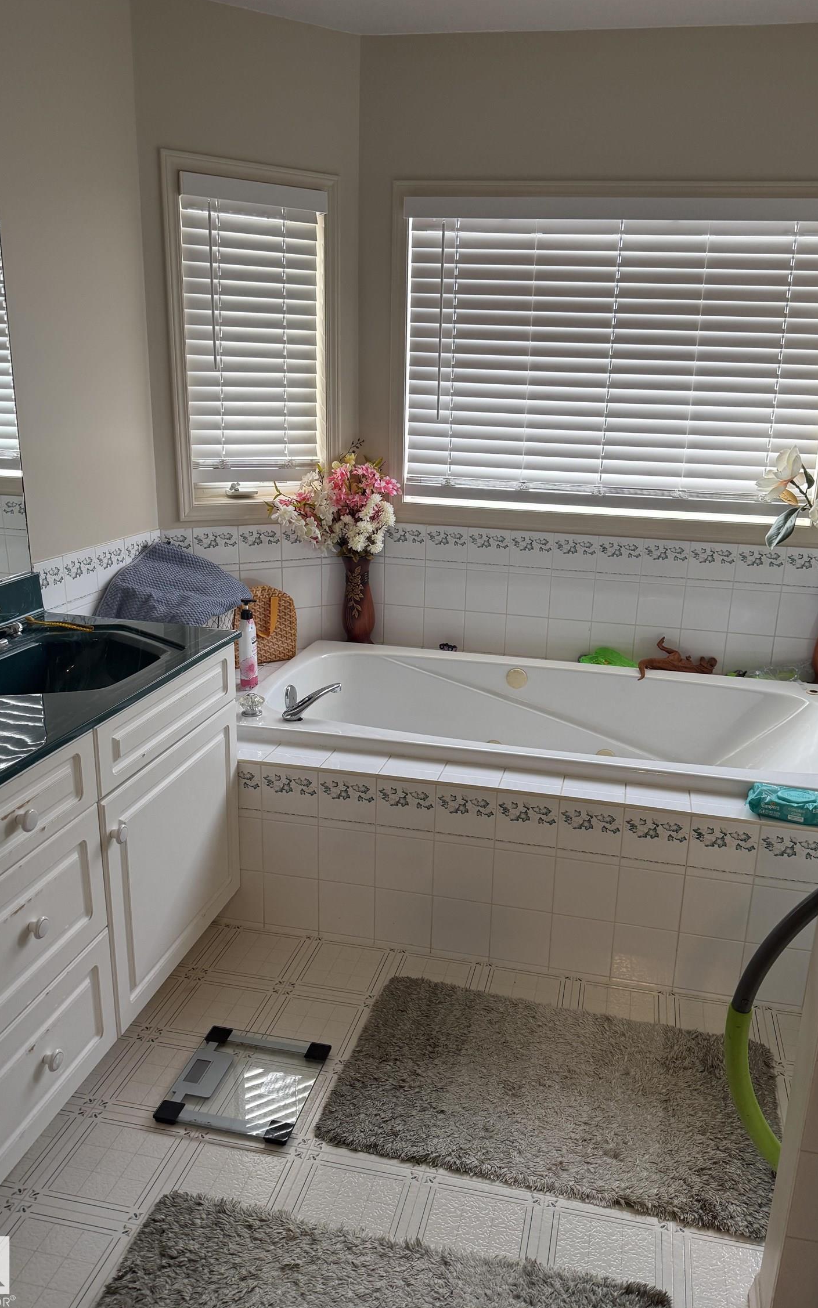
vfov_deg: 70.4
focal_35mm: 26
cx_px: 453
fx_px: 927
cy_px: 646
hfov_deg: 47.5
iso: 125
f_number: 1.78
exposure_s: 1/120
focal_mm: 6.76
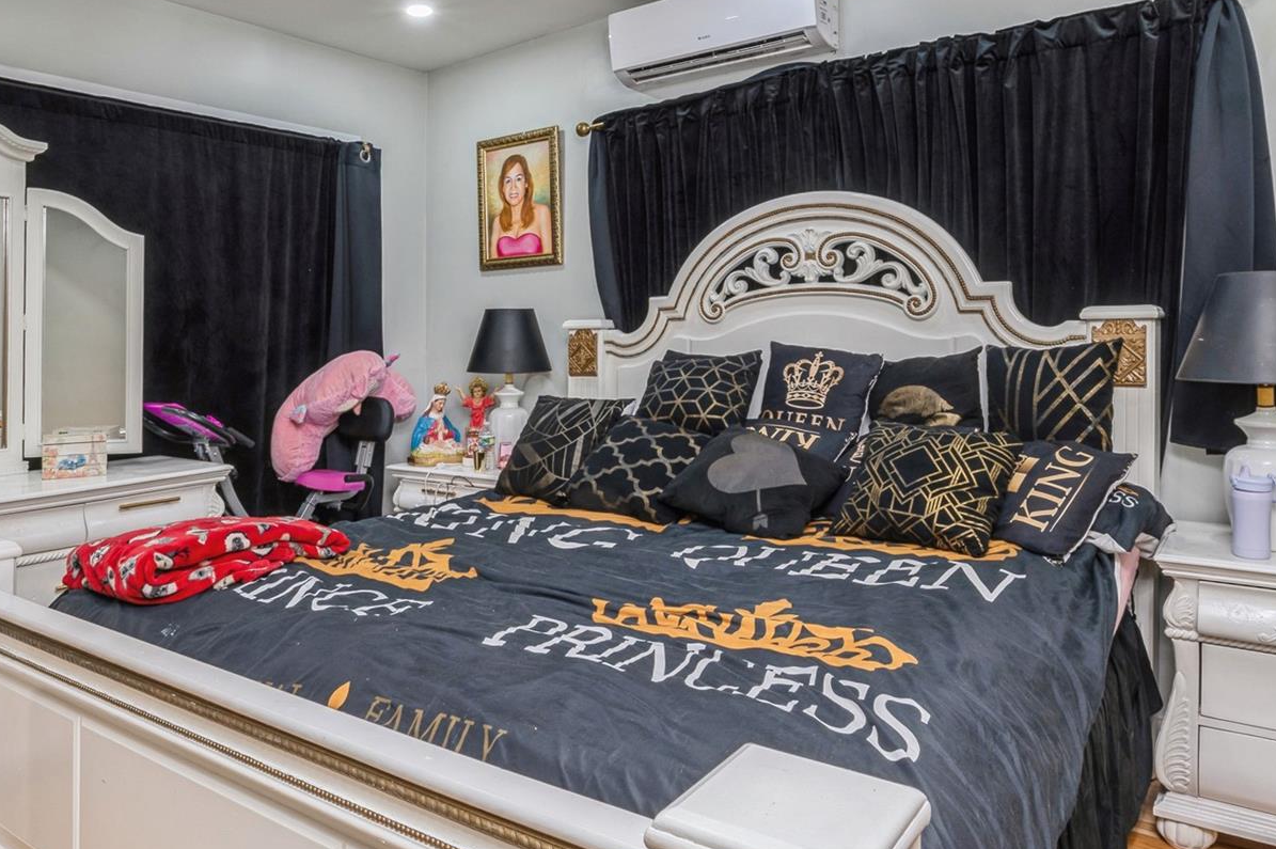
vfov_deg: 53.0
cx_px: 623
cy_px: 393
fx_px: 850
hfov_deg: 73.8
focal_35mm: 24
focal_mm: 14
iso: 200
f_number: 11
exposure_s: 1/2.5
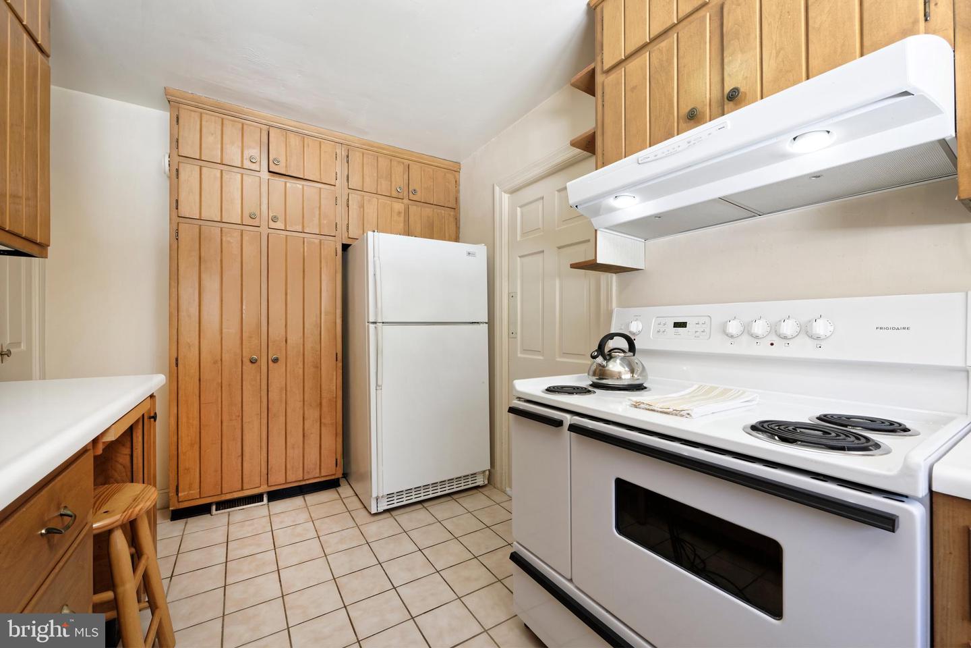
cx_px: 486
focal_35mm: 14
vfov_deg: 81.2
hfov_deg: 104.3
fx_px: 378
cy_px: 324
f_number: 14
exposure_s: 1/4
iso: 250
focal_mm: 14
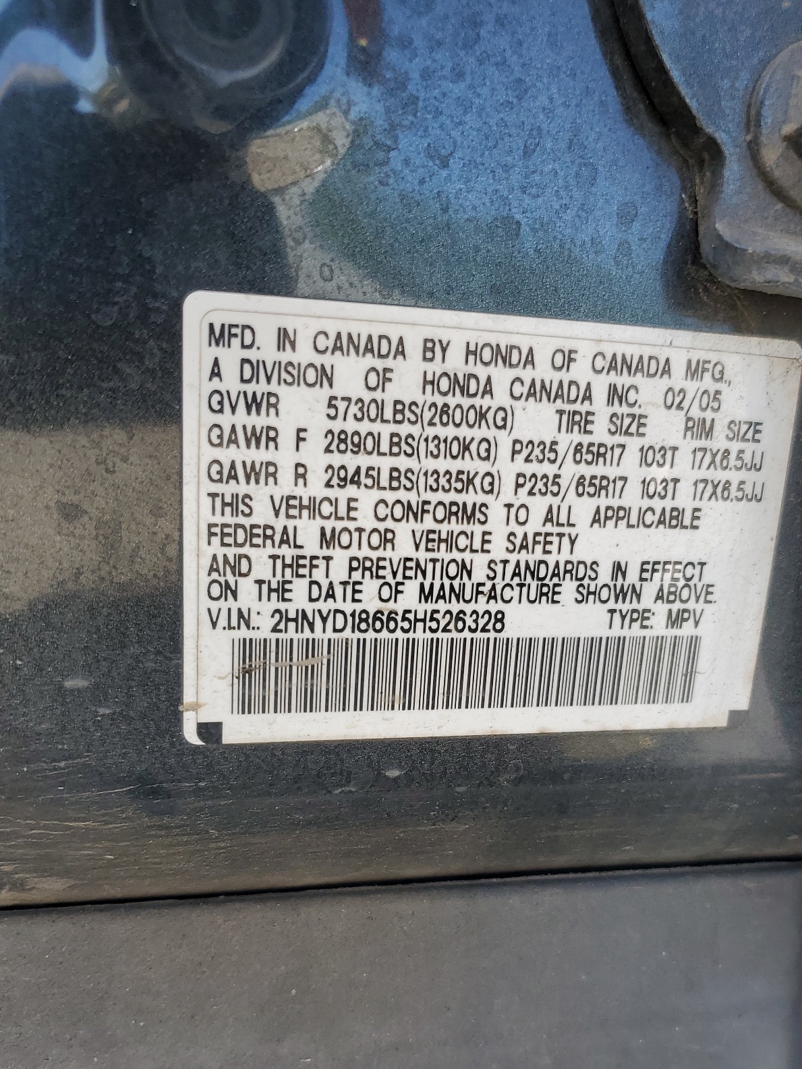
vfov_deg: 51.9
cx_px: 478
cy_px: 686
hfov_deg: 40.5
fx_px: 1081
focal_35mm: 35
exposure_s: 1/333
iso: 50
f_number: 1.5
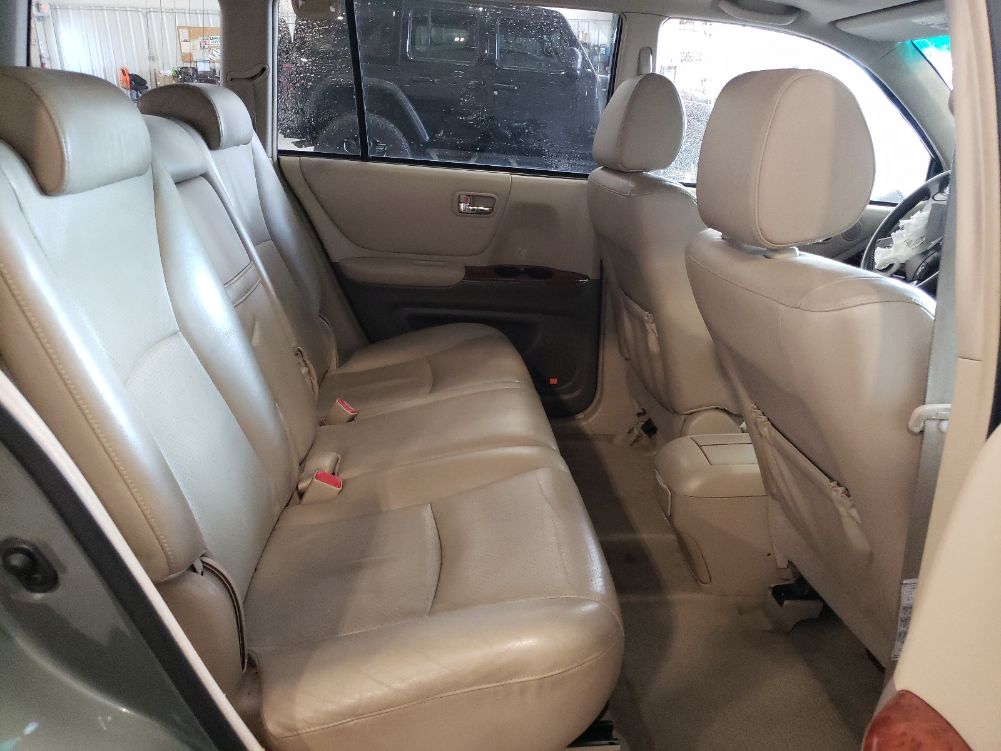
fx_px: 752
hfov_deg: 67.3
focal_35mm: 26
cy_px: 376
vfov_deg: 53.1
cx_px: 500
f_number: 1.5
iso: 443
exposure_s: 1/30
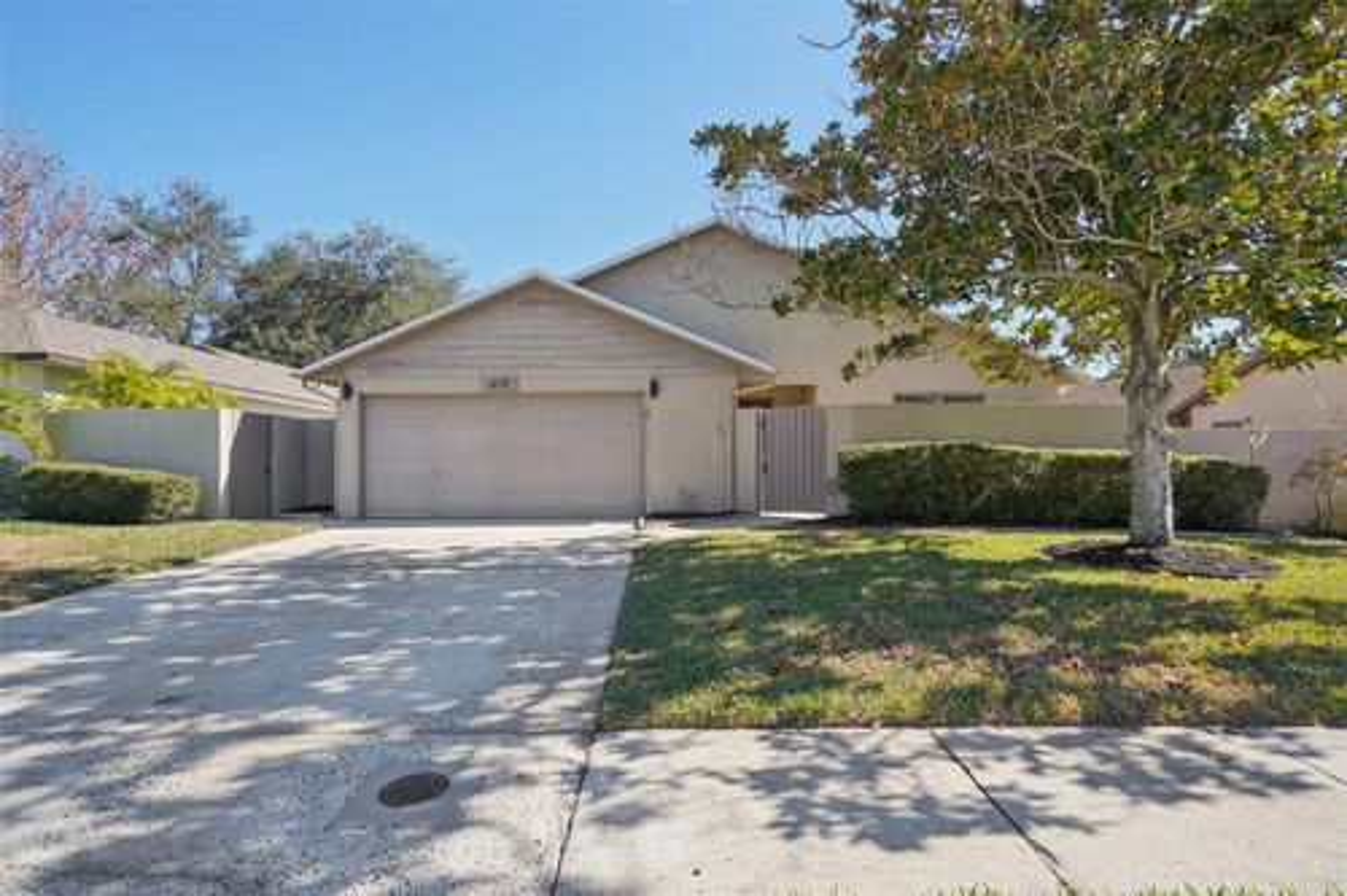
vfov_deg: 72.0
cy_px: 448
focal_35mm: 16
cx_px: 674
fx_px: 617
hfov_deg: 95.0
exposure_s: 1/125
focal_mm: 11
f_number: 8
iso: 100
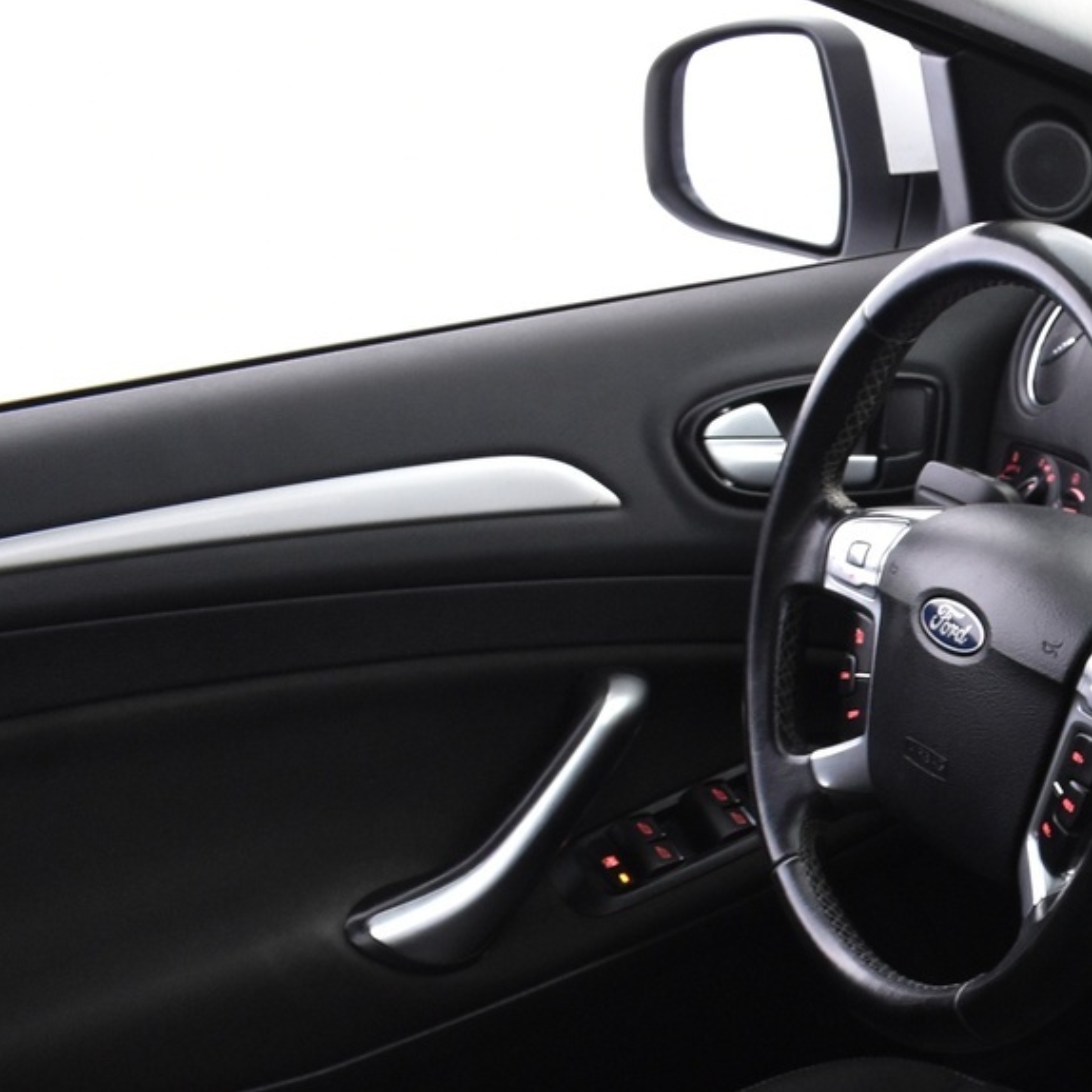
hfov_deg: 21.8
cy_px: 1024
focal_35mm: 72
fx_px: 2570
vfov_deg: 23.2
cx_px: 1381
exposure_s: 1/8
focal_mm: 20
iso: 1250
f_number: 5.6
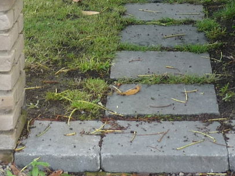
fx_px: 889
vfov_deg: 10.7
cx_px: 55
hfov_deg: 15.0
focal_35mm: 131
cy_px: -132
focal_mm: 5.5
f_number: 2.8
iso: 100
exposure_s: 1/125
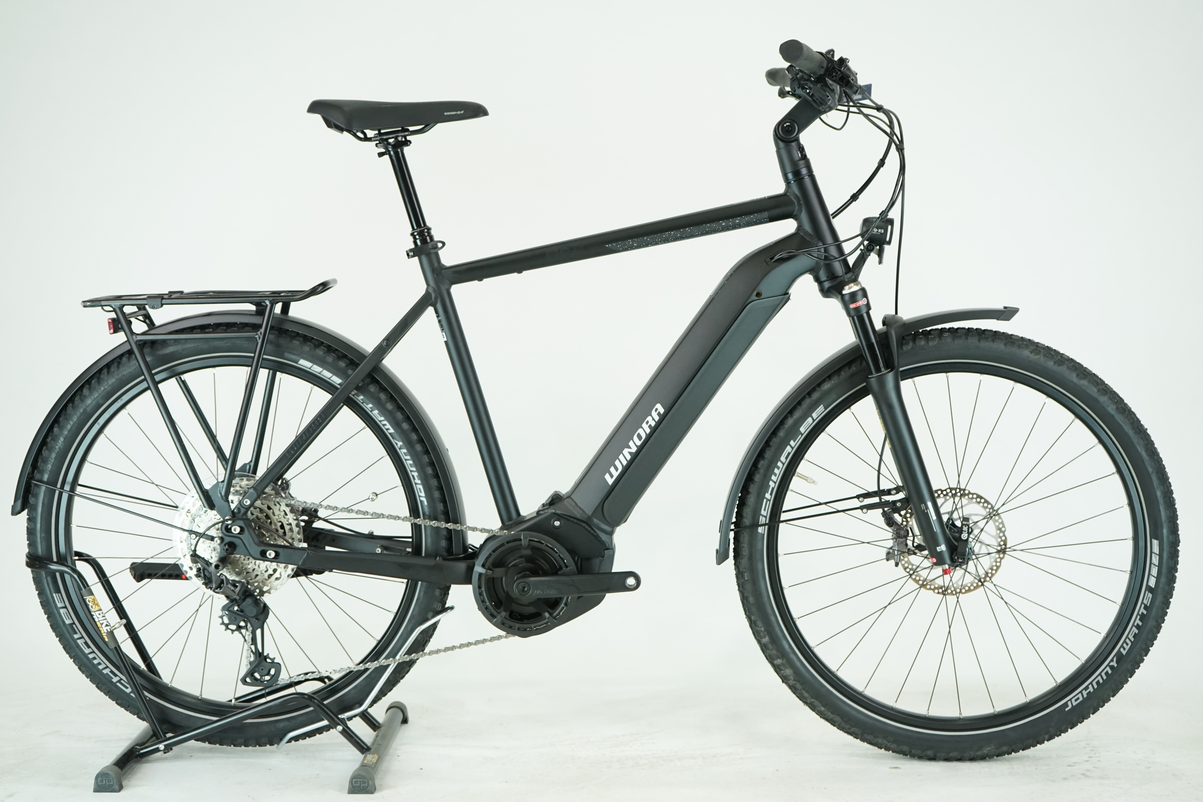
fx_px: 1804
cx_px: 602
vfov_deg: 25.1
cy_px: 401
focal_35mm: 54
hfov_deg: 36.9
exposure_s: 1/200
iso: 1600
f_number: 5.6
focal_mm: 54
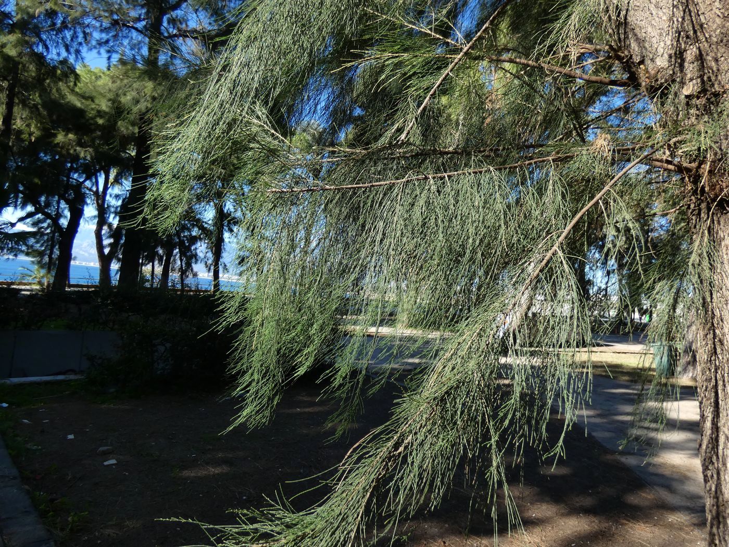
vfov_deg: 66.0
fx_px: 421
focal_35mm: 20
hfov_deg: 81.7
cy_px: 274
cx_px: 364
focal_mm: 3.6
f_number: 2.8
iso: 80
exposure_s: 1/640
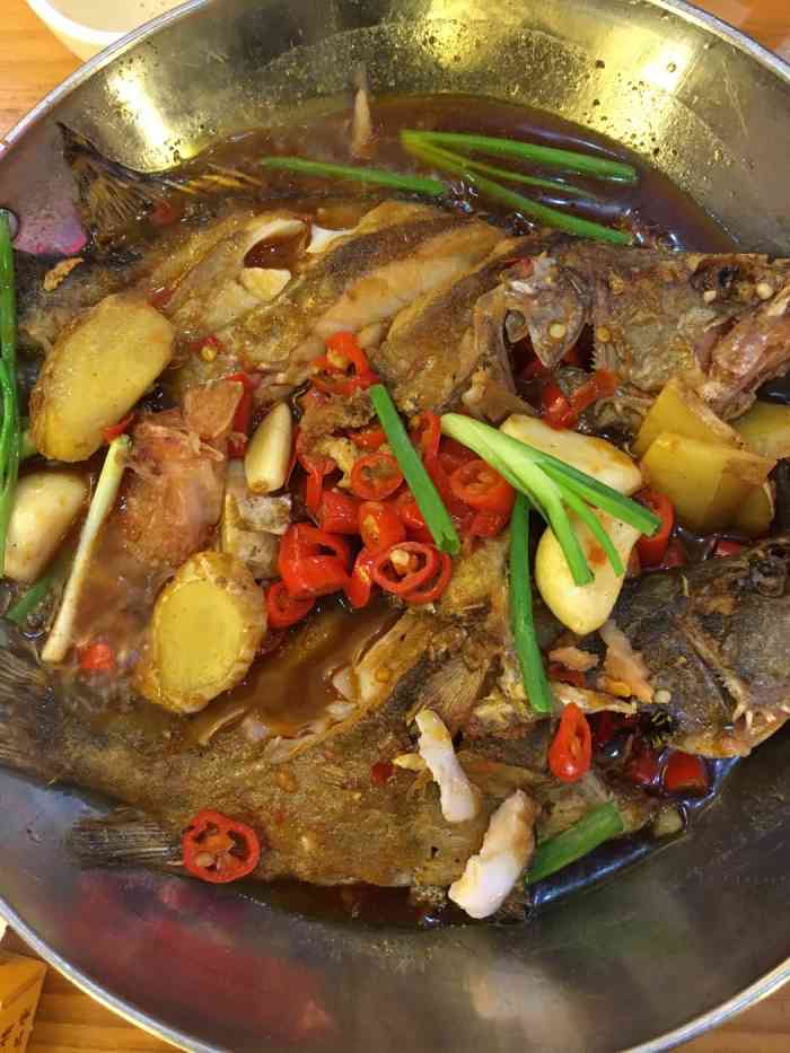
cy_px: 526
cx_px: 395
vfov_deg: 61.7
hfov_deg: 48.2
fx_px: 882
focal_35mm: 29
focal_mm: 4.15
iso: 200
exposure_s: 1/17
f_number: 2.2
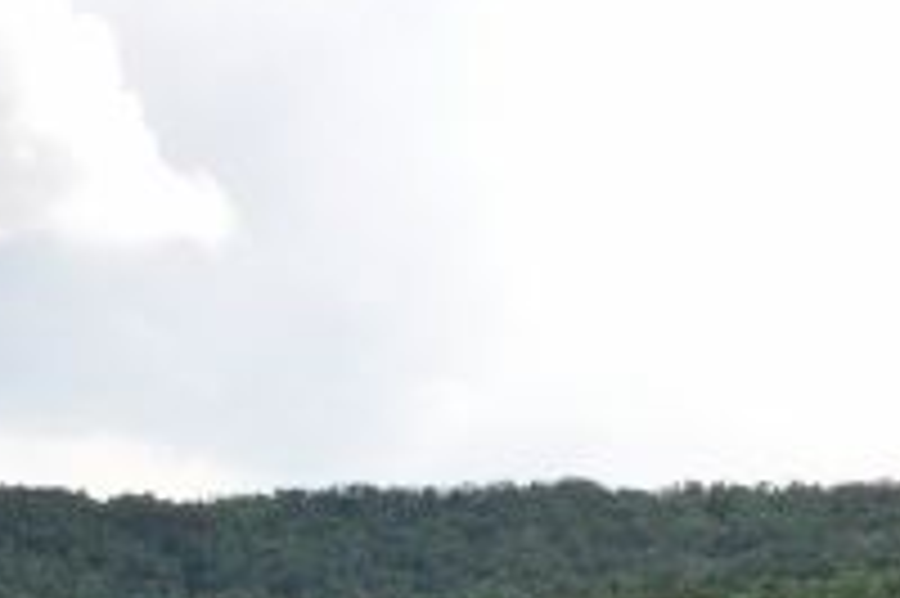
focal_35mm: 138
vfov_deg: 9.6
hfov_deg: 12.8
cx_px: 1872
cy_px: 895
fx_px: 3447
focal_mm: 18
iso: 500
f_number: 13
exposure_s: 1/200
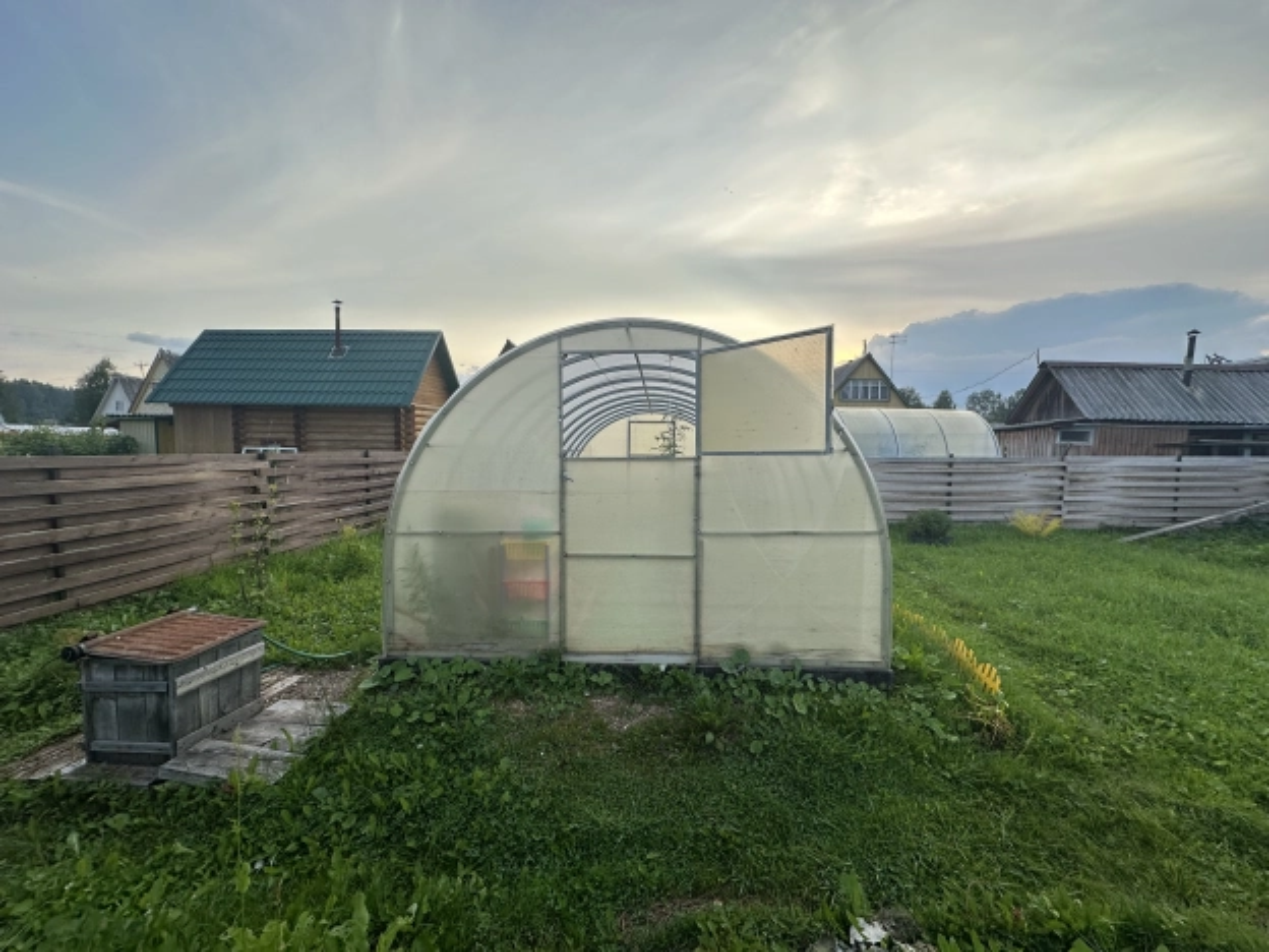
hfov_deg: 102.1
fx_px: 513
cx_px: 634
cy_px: 476
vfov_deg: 85.7
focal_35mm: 14
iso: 40
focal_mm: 2.22
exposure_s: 1/393
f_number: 2.2
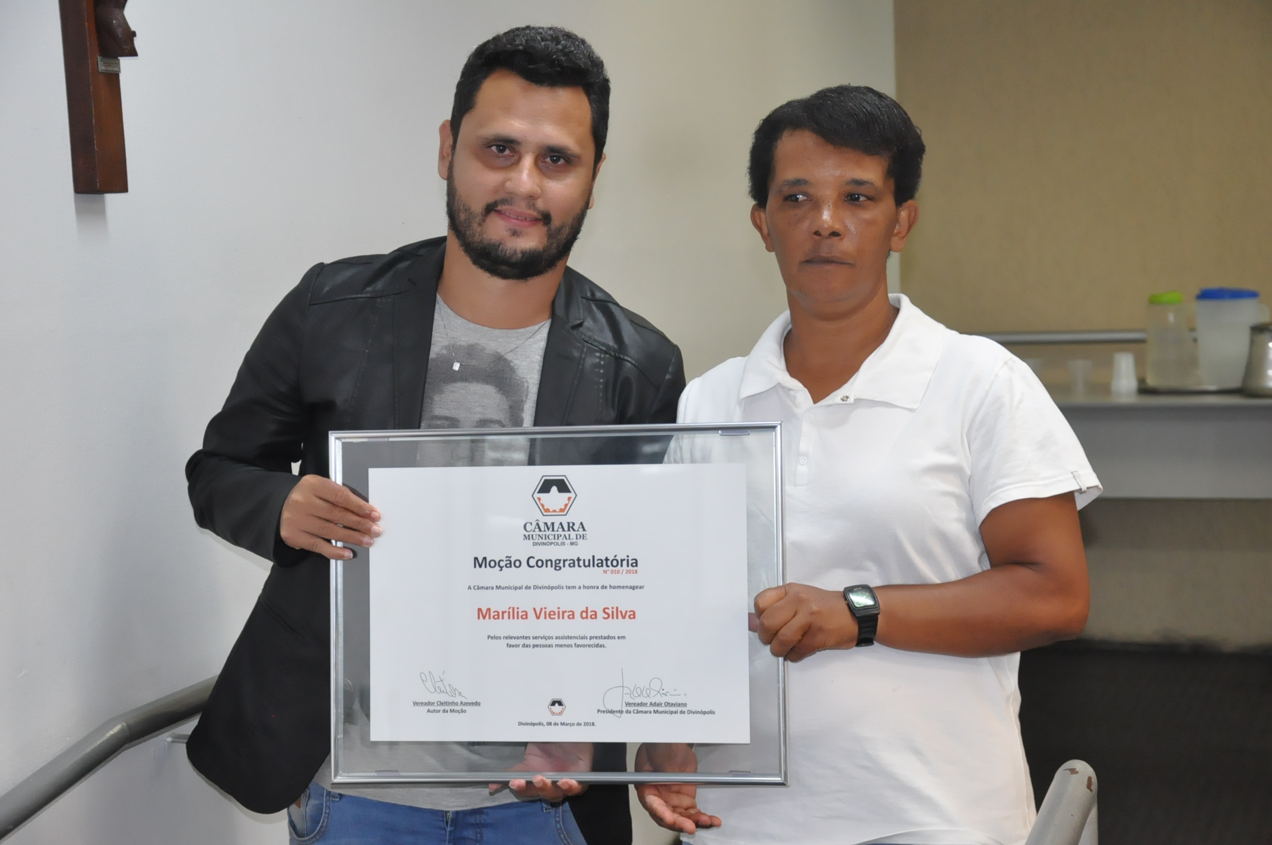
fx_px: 2647
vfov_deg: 18.1
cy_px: 422
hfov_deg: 27.0
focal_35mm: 75
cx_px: 636
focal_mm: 50
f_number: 5
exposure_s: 1/100
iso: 2000
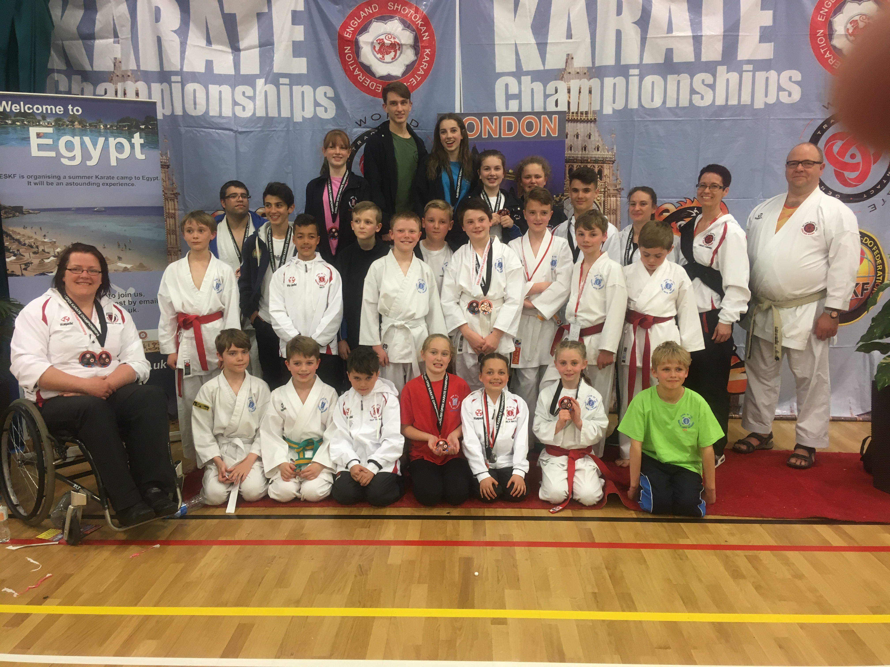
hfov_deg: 61.7
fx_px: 746
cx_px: 445
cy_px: 334
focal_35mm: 29
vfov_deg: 48.2
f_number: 2.2
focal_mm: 4.15
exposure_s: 1/33
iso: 64
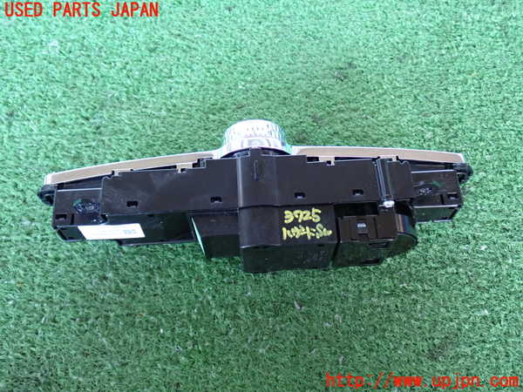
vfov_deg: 37.7
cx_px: 262
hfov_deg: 49.0
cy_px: 196
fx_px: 574
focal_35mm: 38
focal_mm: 6.83
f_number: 2.7
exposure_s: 1/25
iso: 800
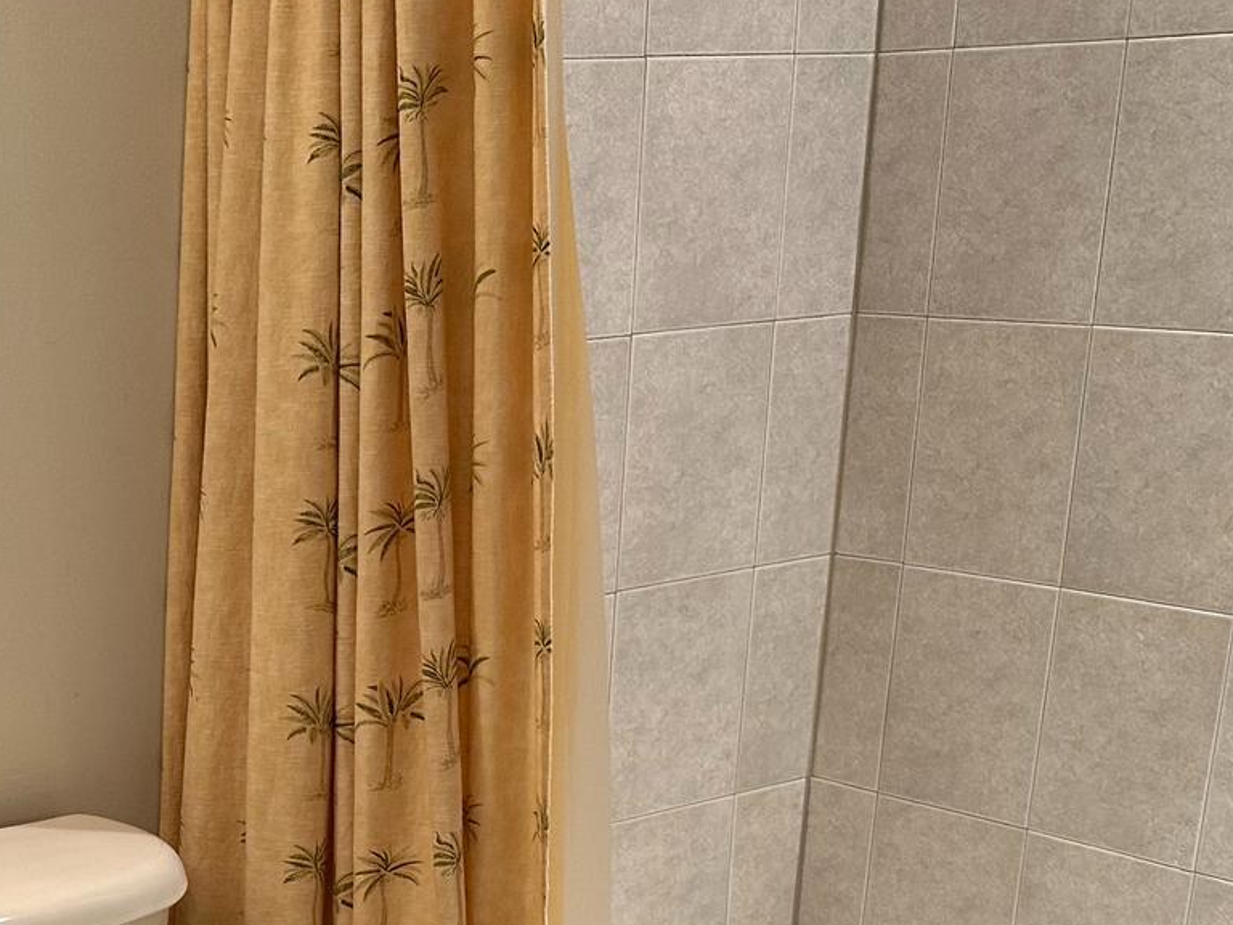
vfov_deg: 20.9
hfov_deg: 29.2
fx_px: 2280
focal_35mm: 64
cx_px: 159
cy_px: 1192
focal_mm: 6.86
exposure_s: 1/120
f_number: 1.78
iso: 160
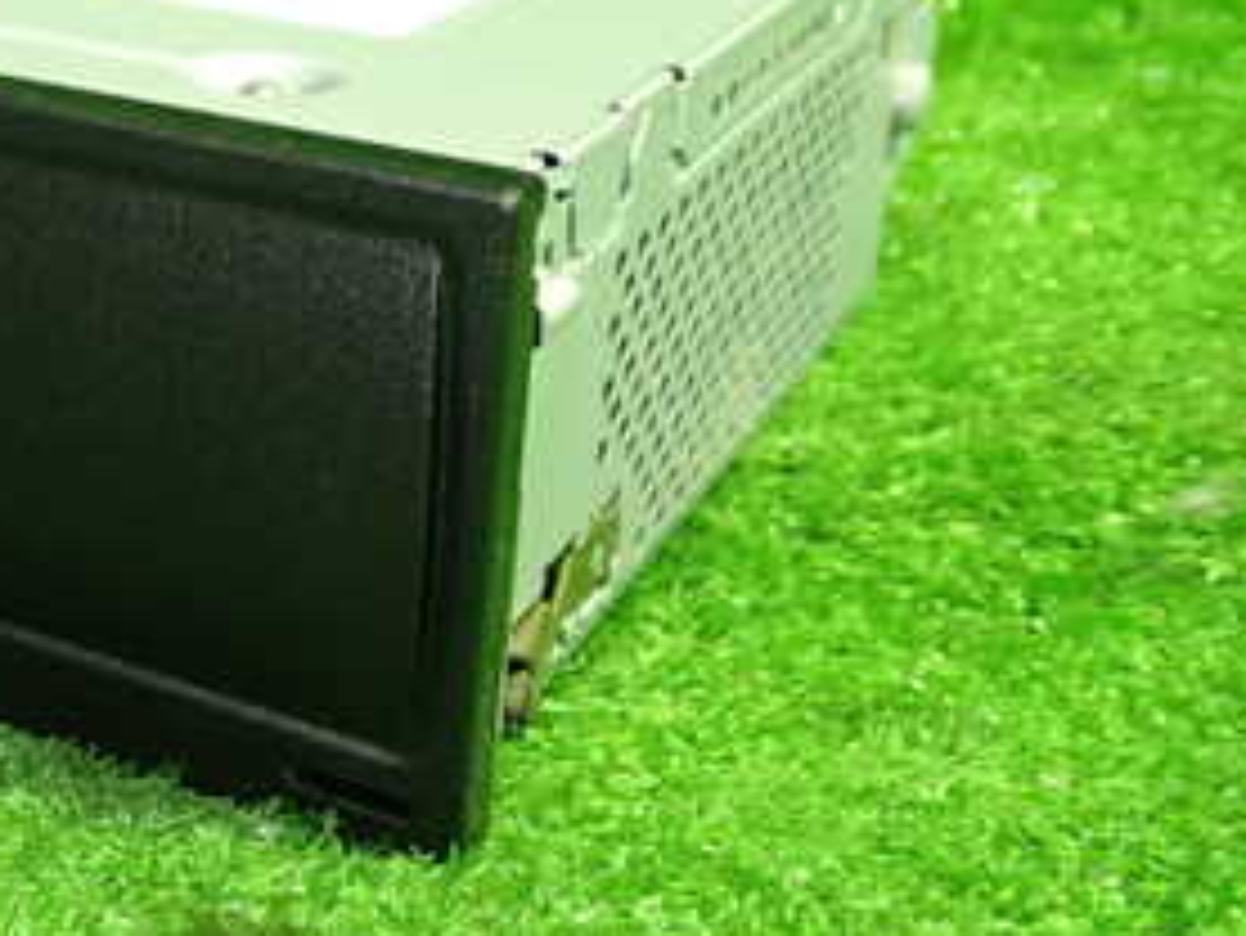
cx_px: -76
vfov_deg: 22.3
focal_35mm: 65
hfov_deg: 27.6
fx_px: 2341
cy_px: 207
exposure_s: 1/30
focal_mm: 5.4
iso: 400
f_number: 2.3
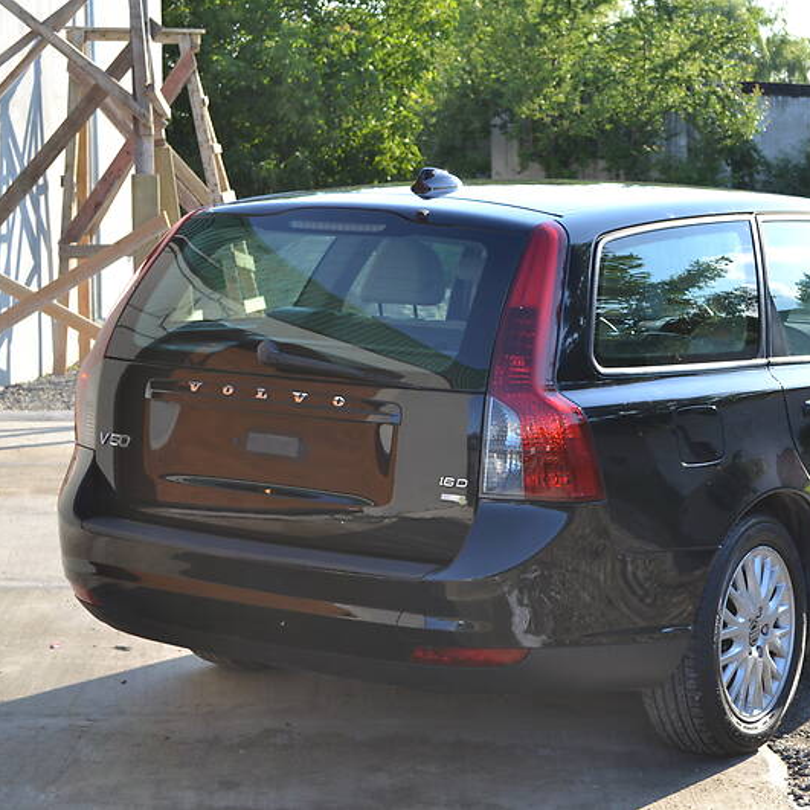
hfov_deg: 23.4
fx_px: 1933
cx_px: 606
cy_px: 405
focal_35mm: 73
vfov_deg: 23.7
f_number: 5.6
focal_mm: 38
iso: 110
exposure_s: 1/125
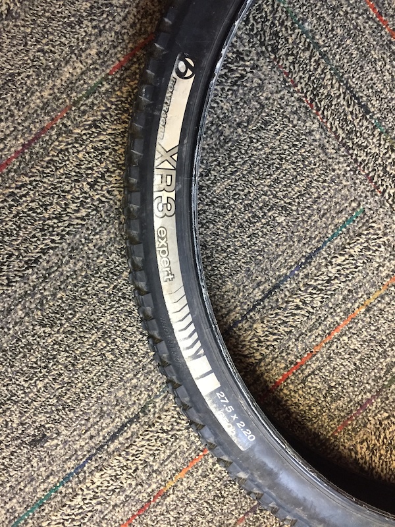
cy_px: 264
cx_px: 198
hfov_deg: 48.2
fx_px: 441
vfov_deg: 61.7
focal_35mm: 29
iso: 250
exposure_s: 1/17
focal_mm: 4.15
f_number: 2.2
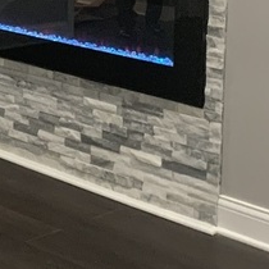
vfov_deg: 14.2
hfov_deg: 14.2
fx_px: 1037
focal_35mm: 118
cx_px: -83
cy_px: -70
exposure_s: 1/40
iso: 400
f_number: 1.8
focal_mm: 4.25
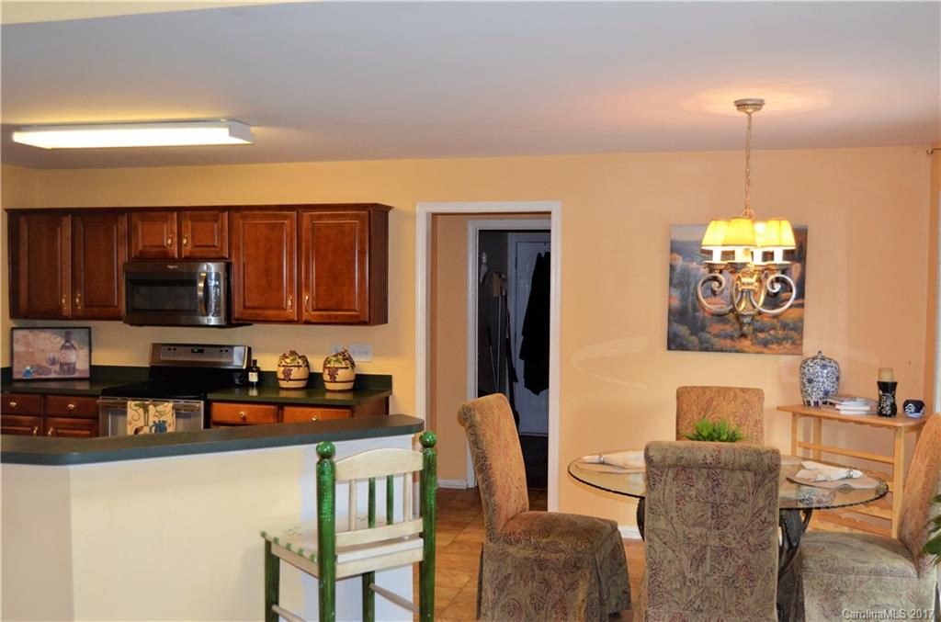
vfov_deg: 38.2
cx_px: 470
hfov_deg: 55.2
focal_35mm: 34
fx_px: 899
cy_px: 311
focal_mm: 23
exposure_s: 1/60
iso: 720
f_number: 3.8
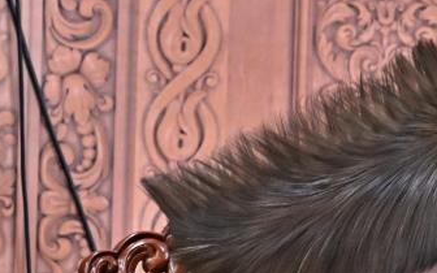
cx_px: 437
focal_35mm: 395
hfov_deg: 5.3
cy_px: 307
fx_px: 4704
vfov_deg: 3.3
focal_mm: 85
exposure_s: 1/160
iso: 1000
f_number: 4
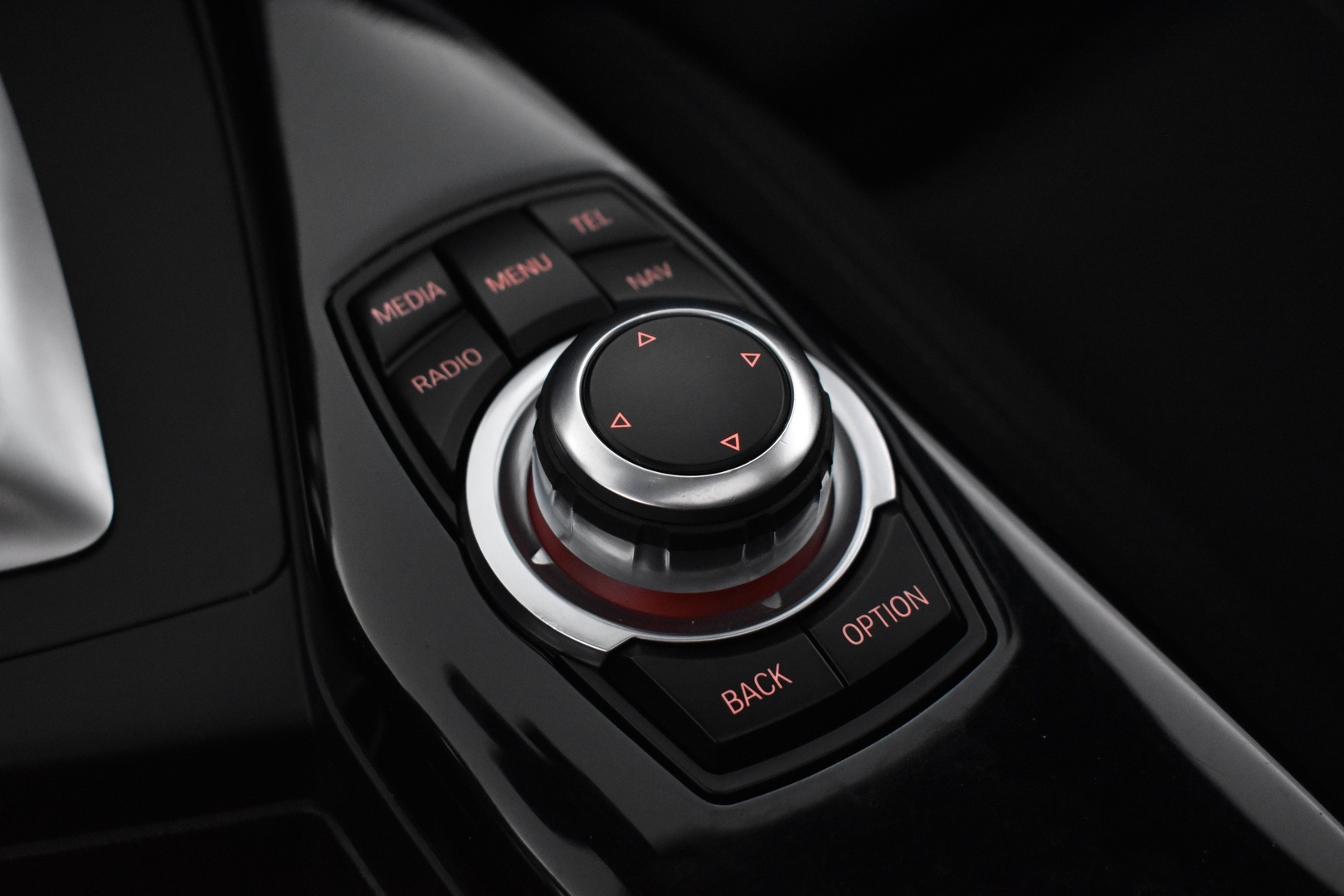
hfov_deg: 37.9
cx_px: 672
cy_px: 448
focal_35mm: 52
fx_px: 1960
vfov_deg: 25.8
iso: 3200
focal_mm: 35
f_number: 4.5
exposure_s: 1/60
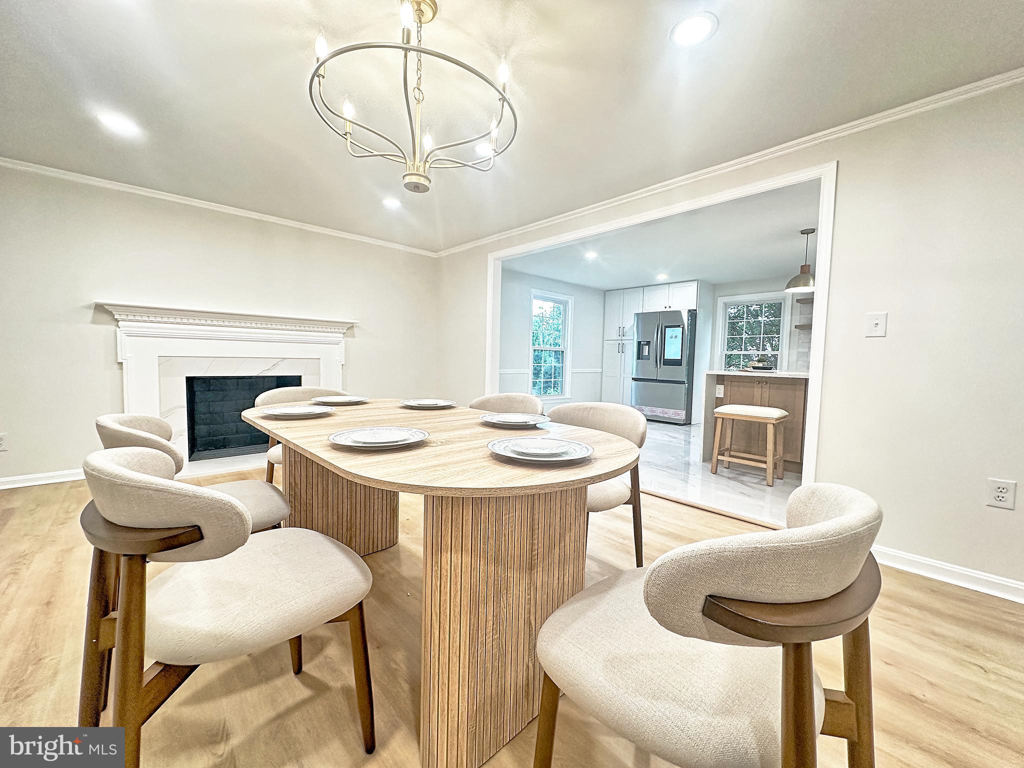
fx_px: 414
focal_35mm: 14
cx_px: 512
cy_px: 384
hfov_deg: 102.1
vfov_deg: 85.7
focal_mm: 2.2
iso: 200
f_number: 2.2
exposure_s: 1/60
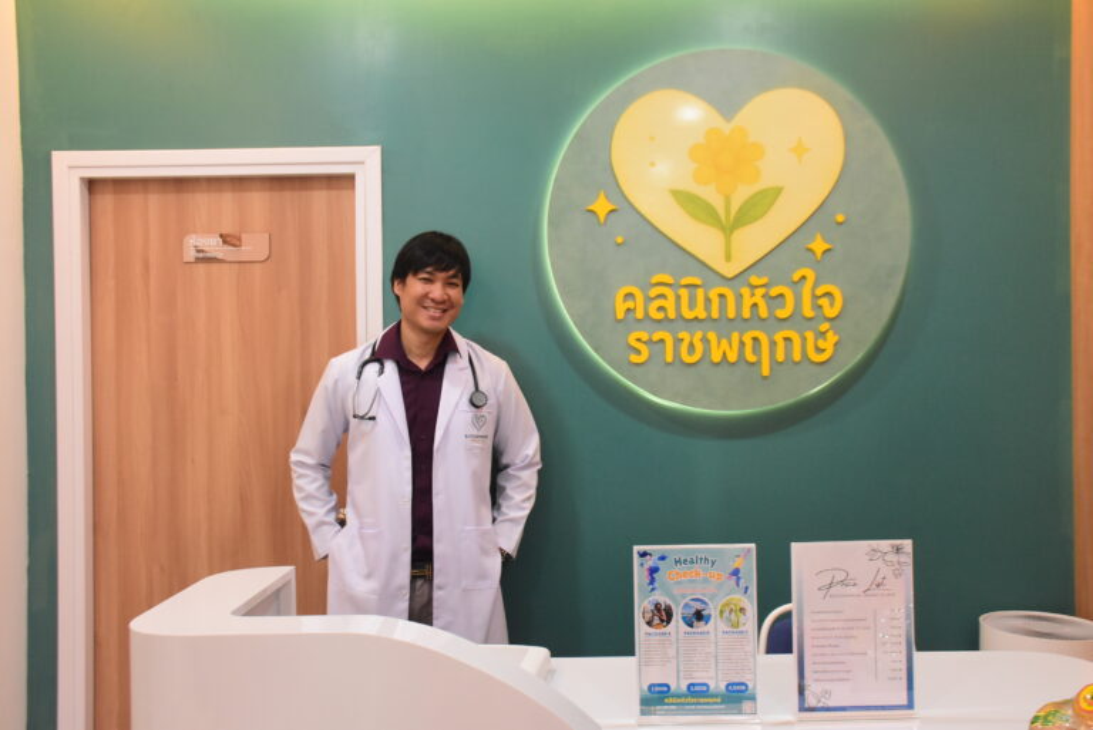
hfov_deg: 53.1
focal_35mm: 36
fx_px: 1094
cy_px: 365
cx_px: 546
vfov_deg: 36.9
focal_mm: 24
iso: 2200
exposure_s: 1/40
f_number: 8
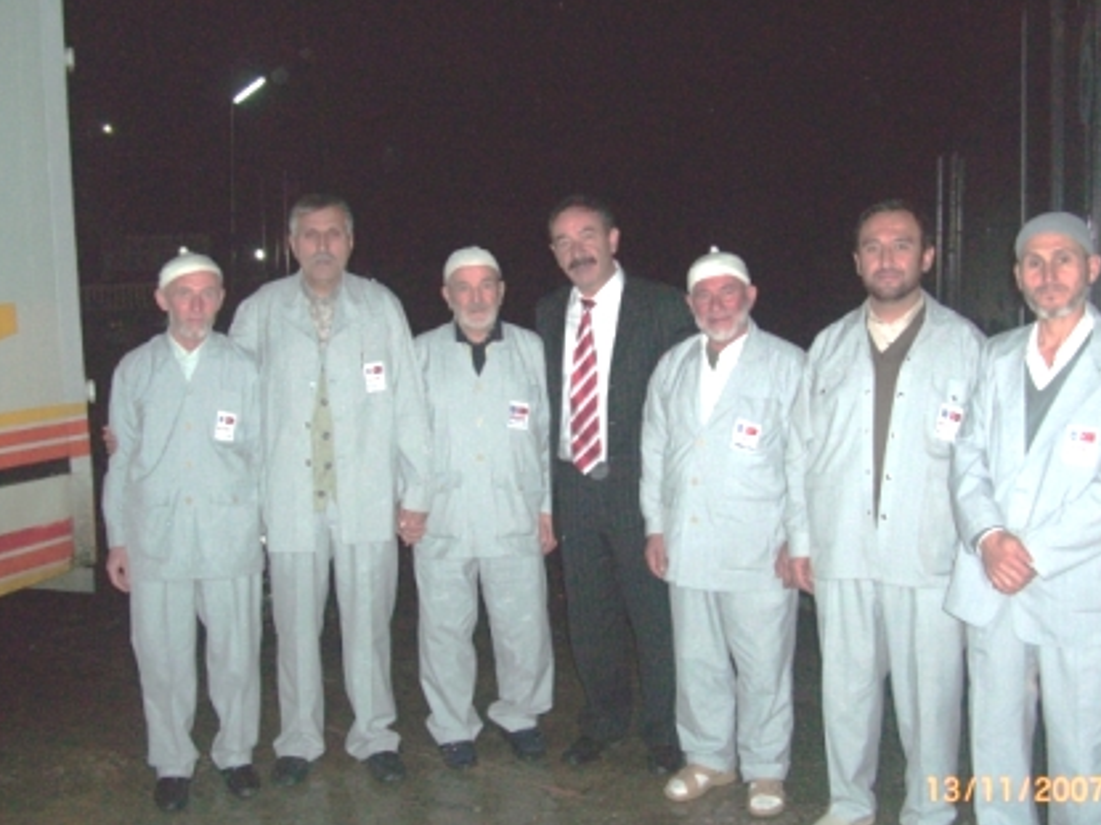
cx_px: 584
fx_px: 1304
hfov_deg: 45.8
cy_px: 435
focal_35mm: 41
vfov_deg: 35.1
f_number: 2.8
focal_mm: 7.9
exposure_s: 1/60
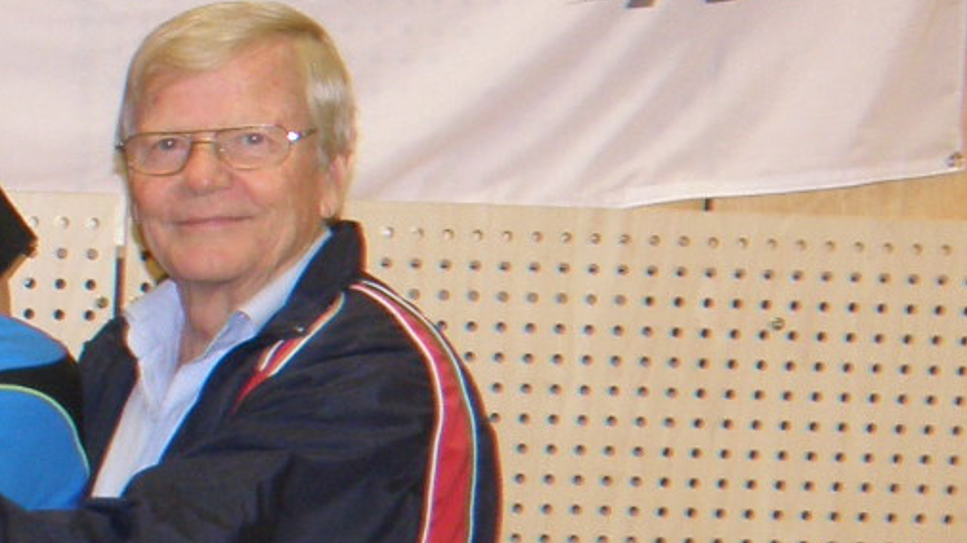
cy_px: 858
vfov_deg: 9.2
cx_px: -606
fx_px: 3280
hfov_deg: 15.2
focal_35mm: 128
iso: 100
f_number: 3
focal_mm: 5.18
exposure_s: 1/30
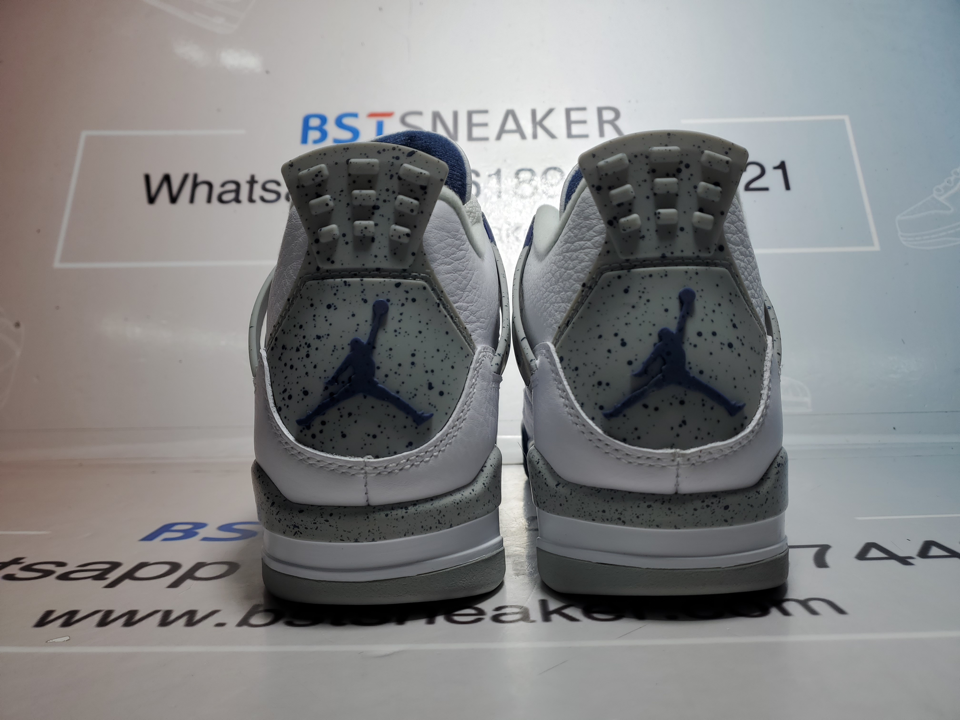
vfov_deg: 53.1
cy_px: 360
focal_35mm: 26
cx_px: 480
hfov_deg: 67.3
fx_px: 721
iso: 50
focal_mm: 4.3
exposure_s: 1/890
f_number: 1.5
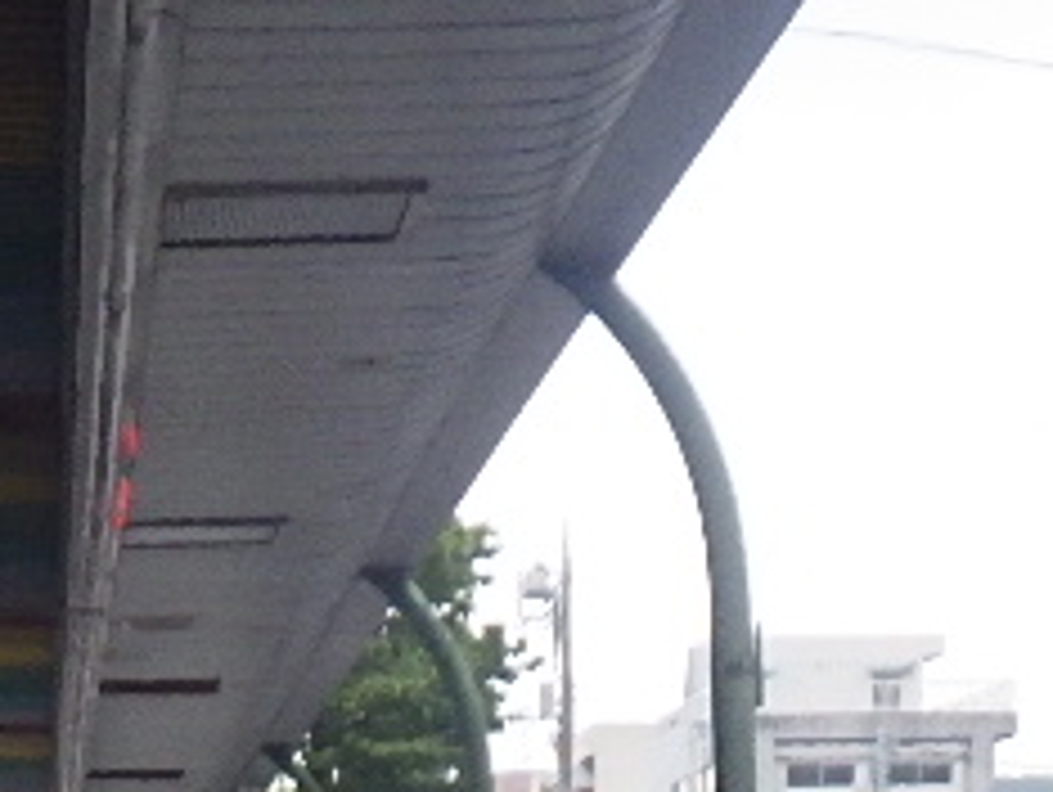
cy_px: 1692
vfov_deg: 9.0
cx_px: 310
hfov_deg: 12.9
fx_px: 4659
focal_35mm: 153
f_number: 3.5
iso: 250
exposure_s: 1/160
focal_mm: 5
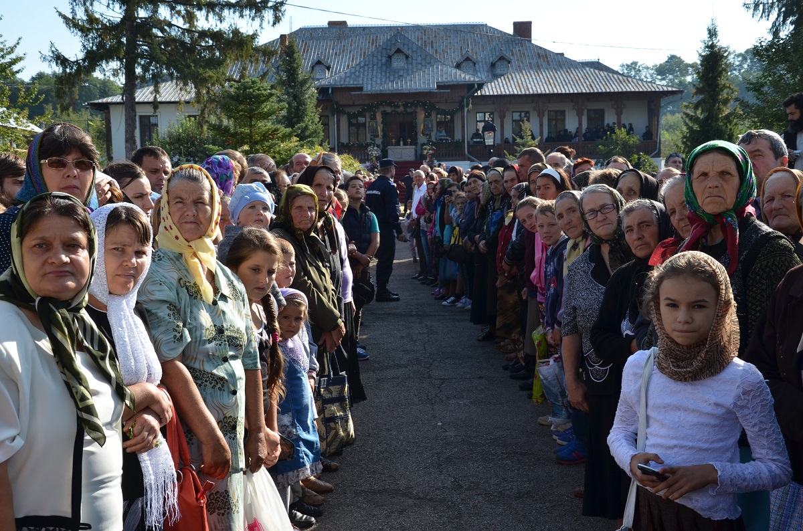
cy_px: 266
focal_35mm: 48
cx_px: 402
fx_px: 1068
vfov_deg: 27.9
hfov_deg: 41.2
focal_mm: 32
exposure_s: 1/250
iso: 160
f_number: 8
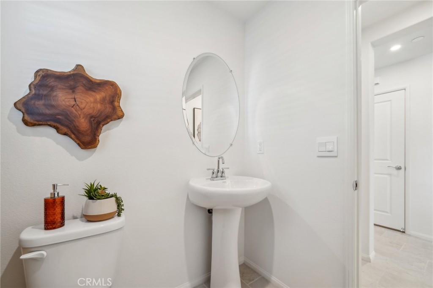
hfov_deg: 108.3
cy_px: 144
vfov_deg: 85.4
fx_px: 156
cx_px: 216
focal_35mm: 13
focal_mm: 13
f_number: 8
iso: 400
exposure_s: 1/13
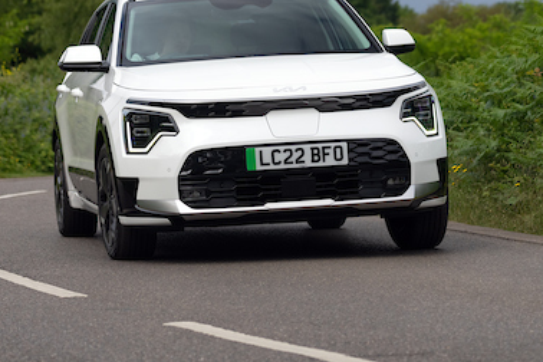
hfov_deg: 11.2
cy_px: 86
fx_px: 2775
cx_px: 237
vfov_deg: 7.5
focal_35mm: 184
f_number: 5
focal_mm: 116
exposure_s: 1/1000
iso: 640
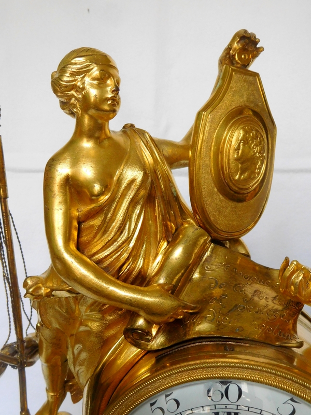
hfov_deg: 40.7
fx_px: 419
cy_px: 208
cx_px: 156
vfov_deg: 52.6
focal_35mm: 35
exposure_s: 1/30
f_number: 3.8
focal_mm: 6.2
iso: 400
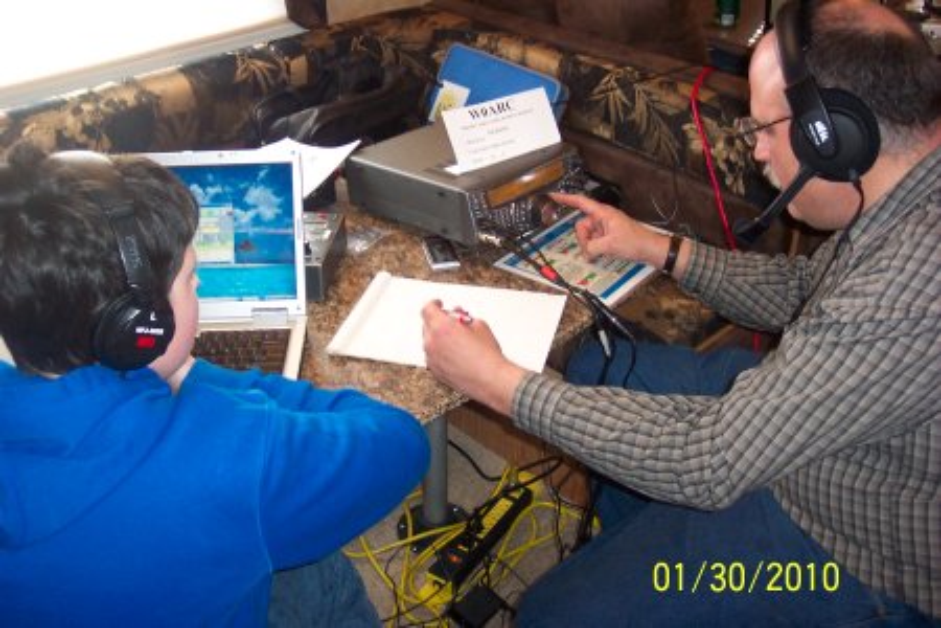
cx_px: 470
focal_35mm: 38
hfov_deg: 50.7
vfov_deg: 35.1
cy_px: 314
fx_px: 993
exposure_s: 1/30
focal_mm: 8
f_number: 2.8
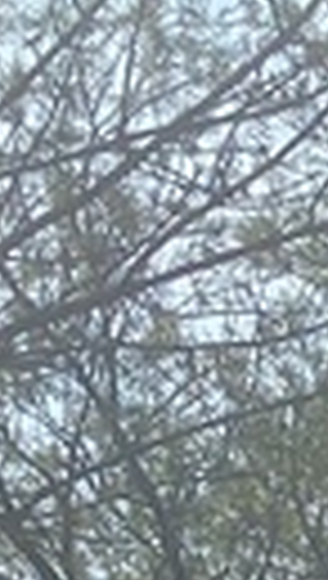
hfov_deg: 4.2
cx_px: 2058
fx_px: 3463
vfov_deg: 8.6
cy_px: 1484
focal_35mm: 225
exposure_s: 1/5025
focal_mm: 4.25
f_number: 1.8
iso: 32
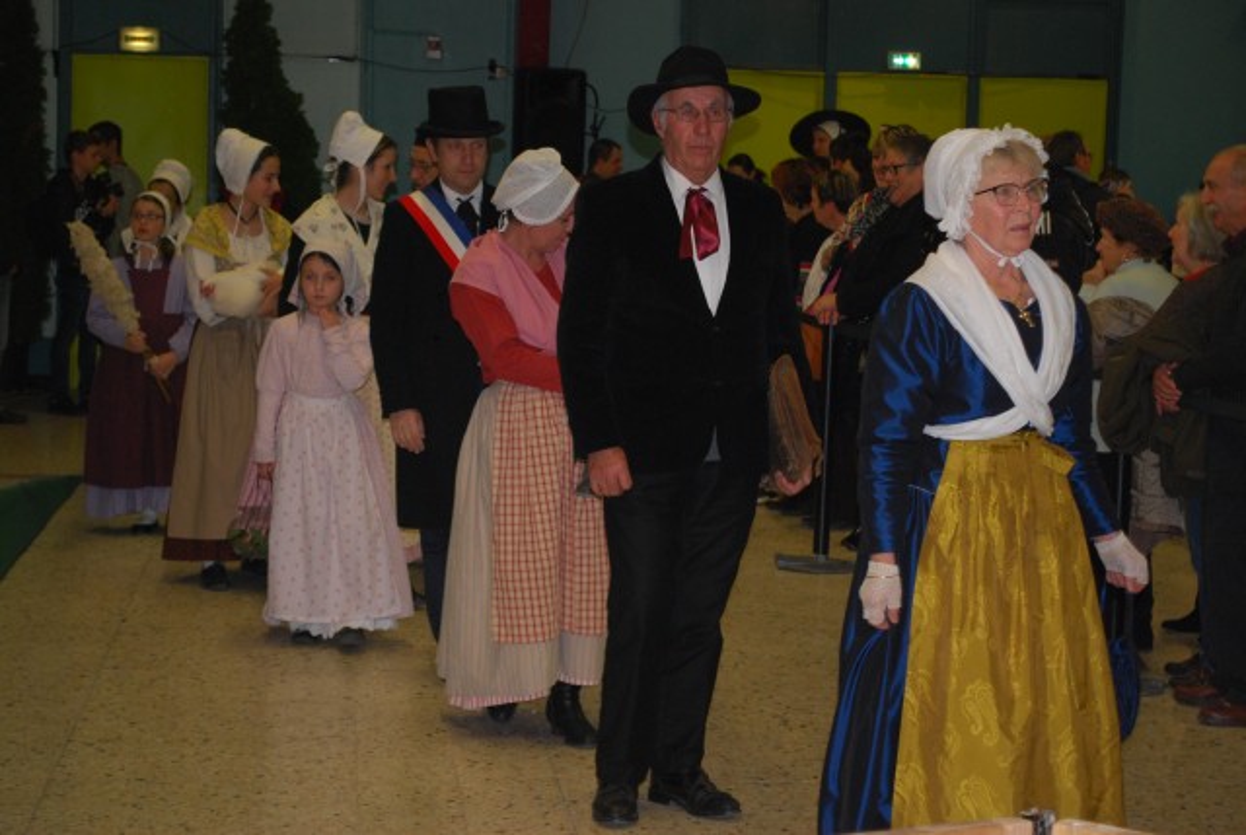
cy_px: 418
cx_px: 623
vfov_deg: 16.6
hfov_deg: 24.6
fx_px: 2860
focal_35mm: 82
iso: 560
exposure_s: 1/60
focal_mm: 55
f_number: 5.6
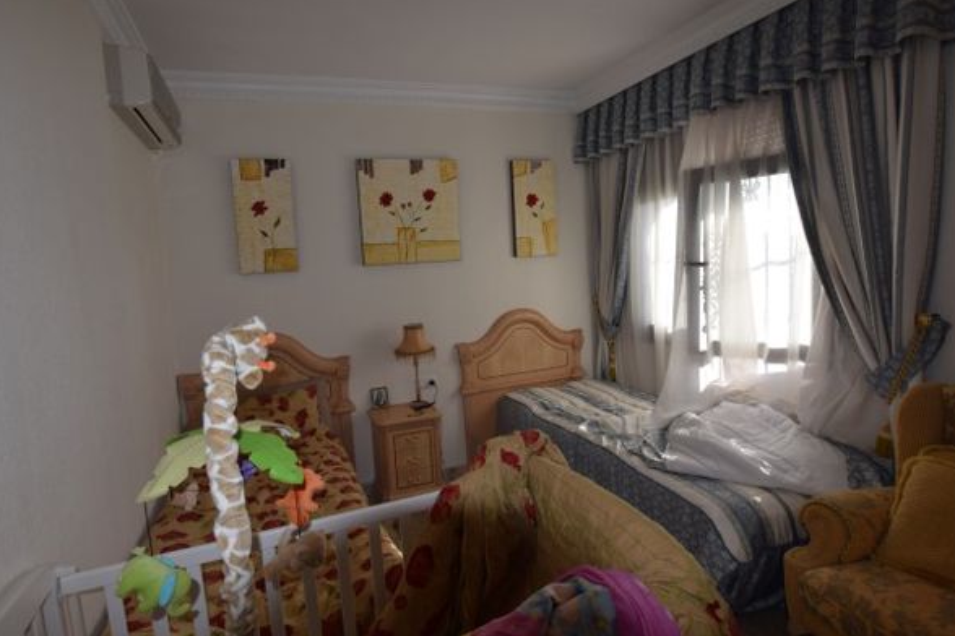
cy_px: 318
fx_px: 477
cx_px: 434
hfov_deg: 89.8
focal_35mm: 18
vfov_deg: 67.4
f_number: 5.6
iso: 100
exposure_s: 1/125
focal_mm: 10
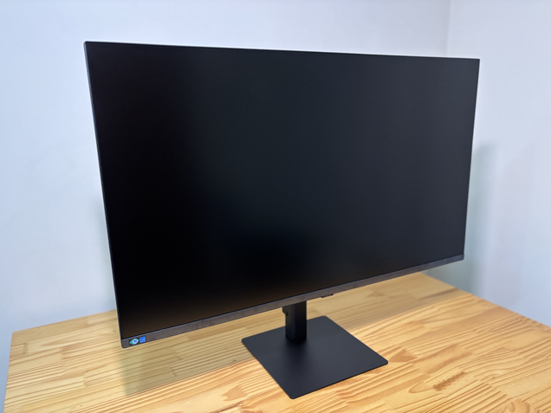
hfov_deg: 67.3
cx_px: 276
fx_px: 414
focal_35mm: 26
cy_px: 206
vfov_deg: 53.1
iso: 500
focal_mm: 5.96
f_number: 1.6
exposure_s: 1/40
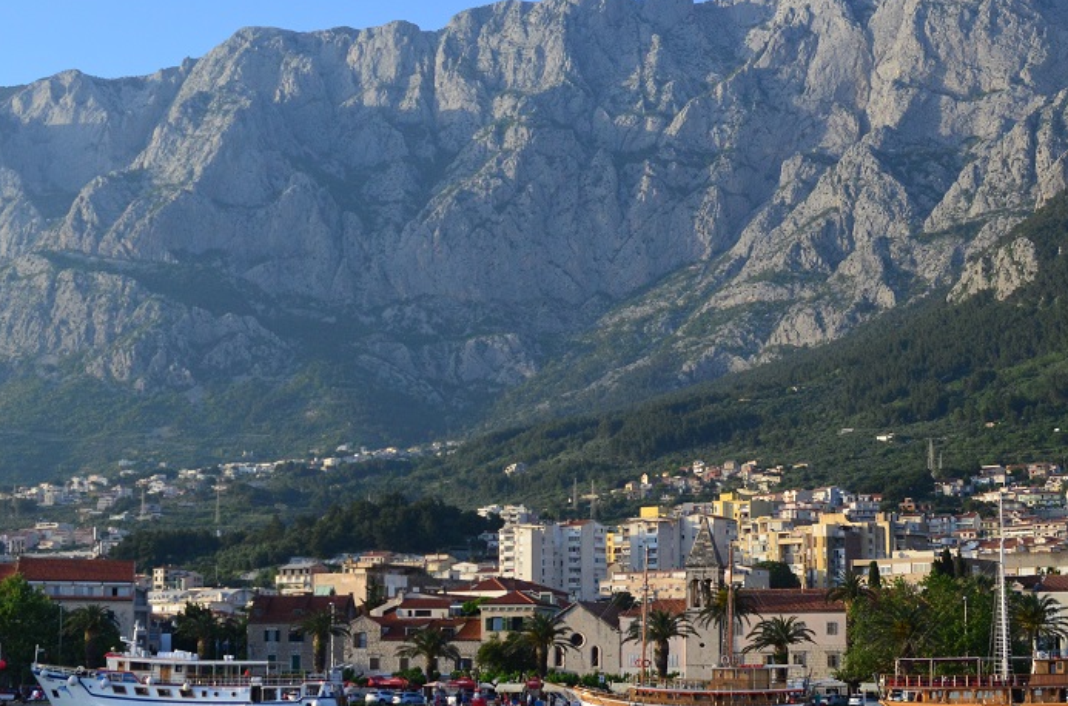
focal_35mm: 76
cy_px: 345
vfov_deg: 17.9
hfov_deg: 26.6
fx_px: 2240
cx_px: 324
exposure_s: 1/1250
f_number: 6.3
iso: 800
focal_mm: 35
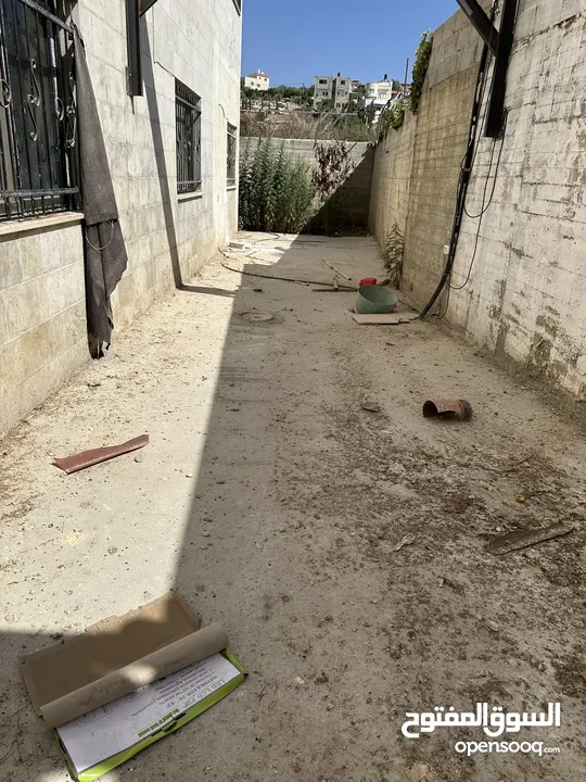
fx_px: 542
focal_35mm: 24
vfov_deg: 71.6
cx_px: 293
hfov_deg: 56.8
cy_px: 391
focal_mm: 6.86
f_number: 1.78
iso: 80
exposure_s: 1/7576
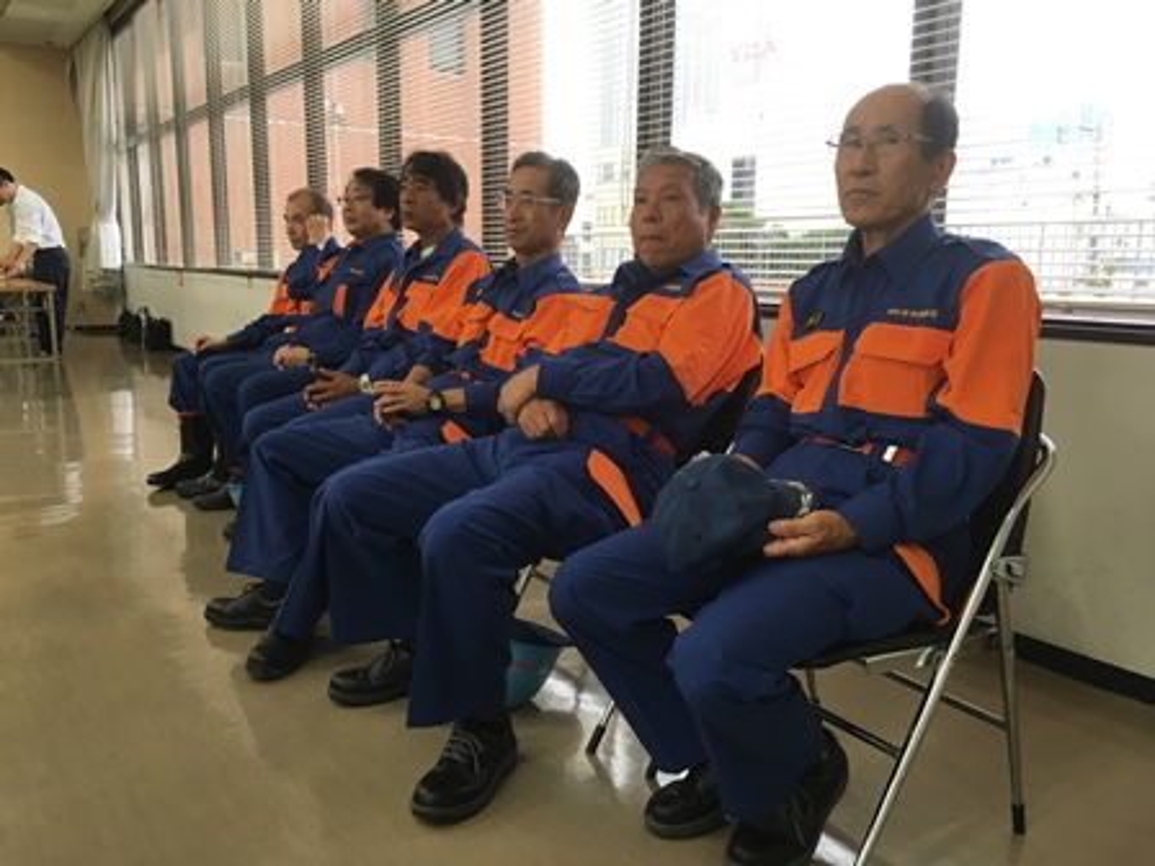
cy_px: 433
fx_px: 968
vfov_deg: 48.2
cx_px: 578
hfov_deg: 61.7
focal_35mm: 29
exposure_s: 1/30
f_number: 2.2
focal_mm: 4.15
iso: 32
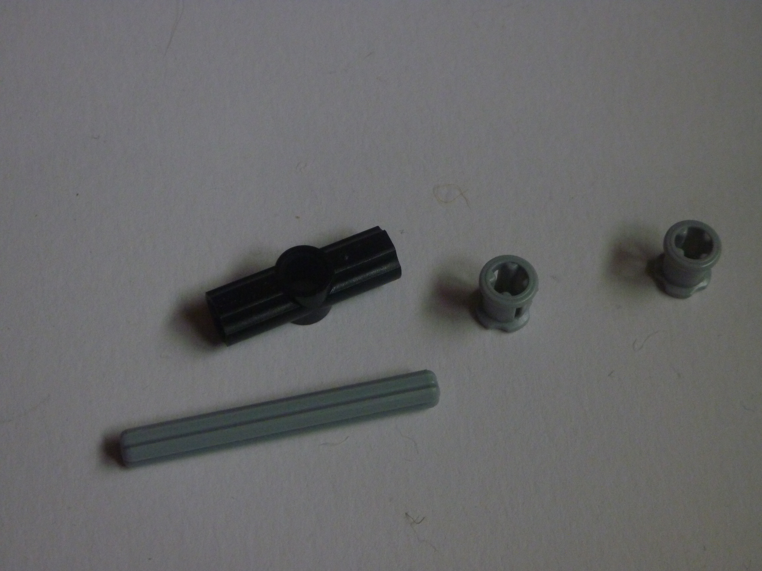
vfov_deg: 18.4
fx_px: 1761
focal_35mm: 80
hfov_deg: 24.4
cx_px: 381
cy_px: 286
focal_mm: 14.3
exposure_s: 1/8
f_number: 5.6
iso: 400
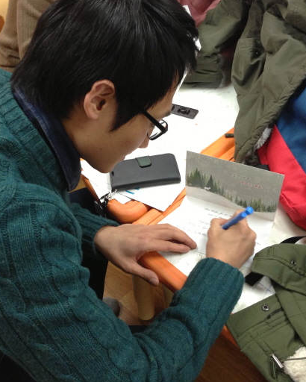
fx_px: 498
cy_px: 188
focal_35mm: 44
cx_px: 166
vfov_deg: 42.0
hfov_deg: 34.1
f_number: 2.4
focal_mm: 4.13
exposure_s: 1/20
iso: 160
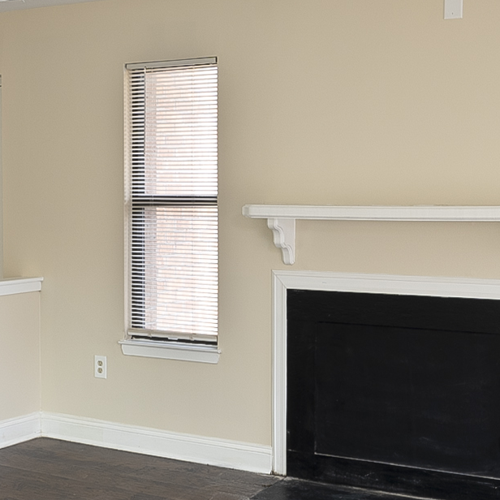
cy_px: 286
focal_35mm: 59
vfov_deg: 29.0
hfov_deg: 29.0
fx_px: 964
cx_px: 201
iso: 320
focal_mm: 19
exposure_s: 1.3
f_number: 14
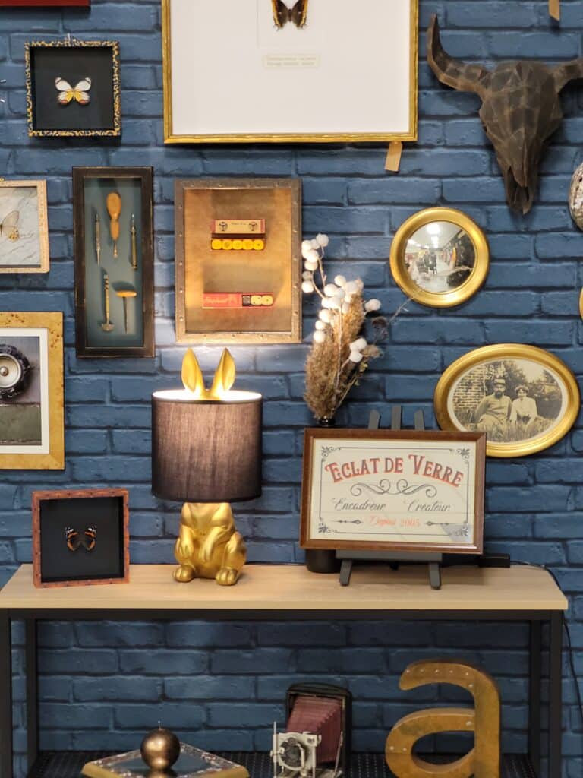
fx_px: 1707
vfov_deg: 25.7
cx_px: 292
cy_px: 389
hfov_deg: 19.4
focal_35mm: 76
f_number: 2.4
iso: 400
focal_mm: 7.12
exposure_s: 1/50
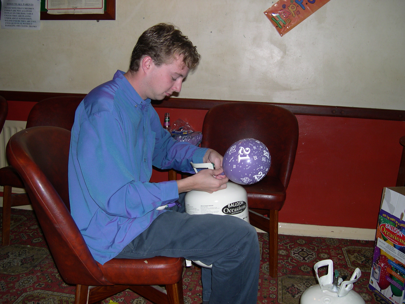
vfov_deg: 37.7
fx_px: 445
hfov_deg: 49.0
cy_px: 152
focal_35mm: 38
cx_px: 202
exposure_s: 1/60
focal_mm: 8
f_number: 2.8
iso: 100
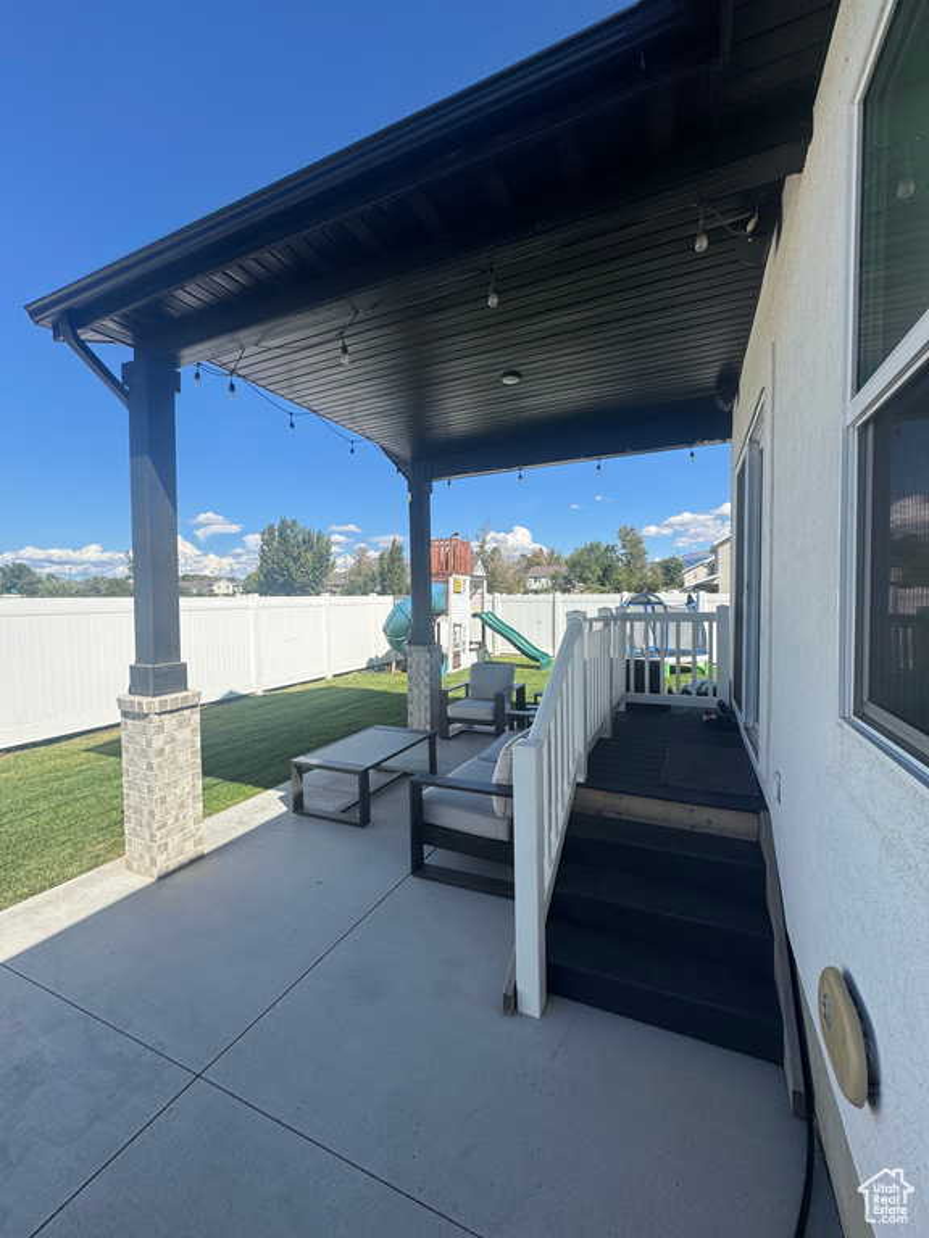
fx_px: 501
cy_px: 619
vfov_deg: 102.1
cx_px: 464
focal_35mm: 14
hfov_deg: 85.7
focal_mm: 2.22
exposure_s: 1/1748
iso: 50
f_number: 2.2
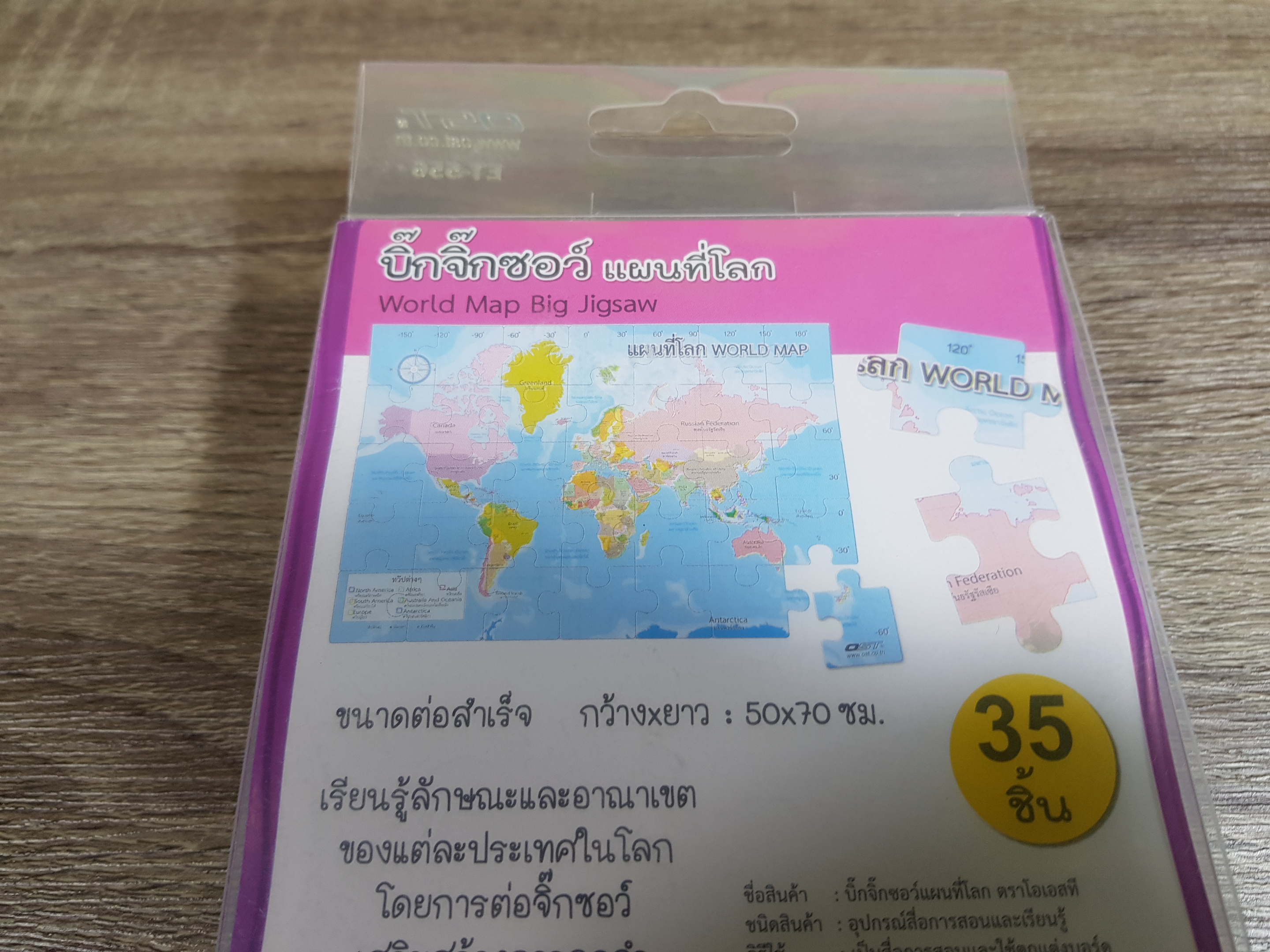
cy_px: 476
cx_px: 635
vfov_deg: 53.1
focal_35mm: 26
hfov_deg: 67.3
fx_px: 954
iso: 64
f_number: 1.7
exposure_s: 1/50
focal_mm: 4.2
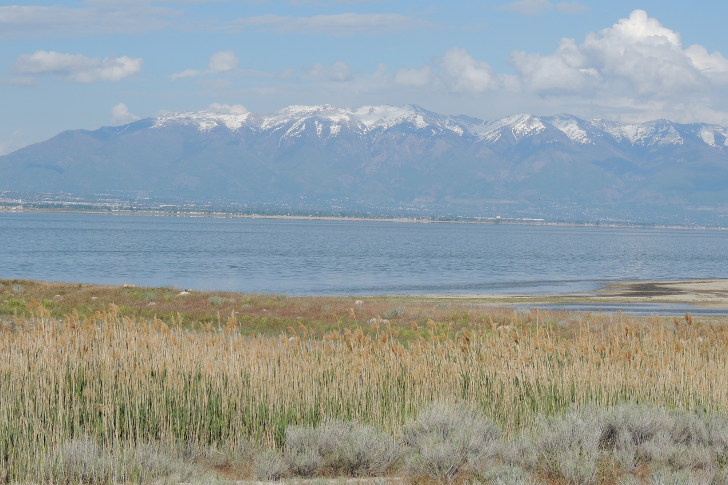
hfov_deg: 18.6
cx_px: 365
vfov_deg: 12.4
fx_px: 2224
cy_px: 240
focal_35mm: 110
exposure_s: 1/1250
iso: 100
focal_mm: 18.7
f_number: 4.2
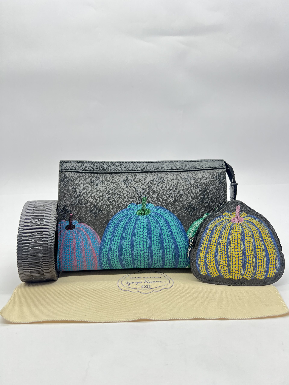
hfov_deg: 53.1
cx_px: 144
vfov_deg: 67.3
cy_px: 192
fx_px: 289
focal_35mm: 26
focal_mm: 5.7
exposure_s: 1/100
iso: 64
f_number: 1.5
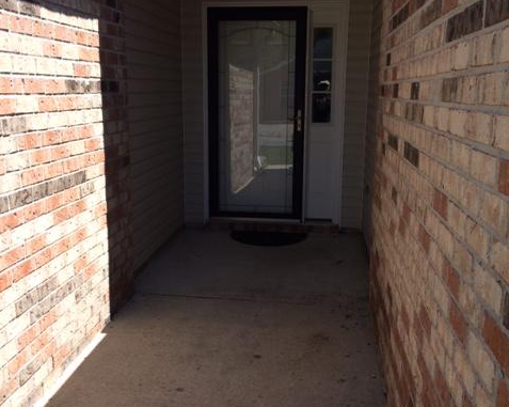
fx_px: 572
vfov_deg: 39.1
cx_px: 254
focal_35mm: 38
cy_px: 208
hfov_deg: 48.0
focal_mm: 4.15
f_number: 2.2
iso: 32
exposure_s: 1/892
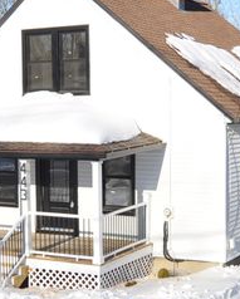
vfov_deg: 31.9
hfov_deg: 25.8
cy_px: 138
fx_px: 523
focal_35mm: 59
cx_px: 126
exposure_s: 1/320
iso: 200
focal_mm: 20
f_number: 8
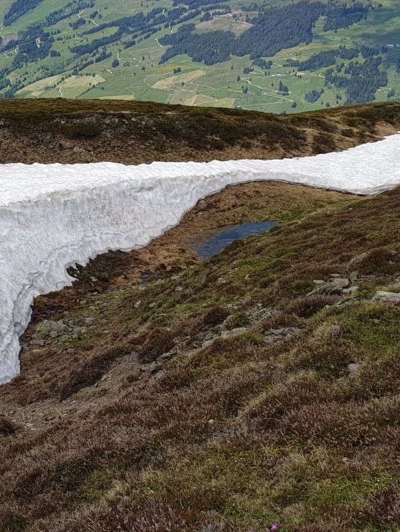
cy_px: 180
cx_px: 75
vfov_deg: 35.2
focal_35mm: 54
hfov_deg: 26.5
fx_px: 832
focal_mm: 4.3
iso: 50
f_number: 2.4
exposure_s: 1/1374
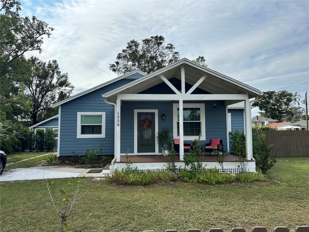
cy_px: 116
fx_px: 214
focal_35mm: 24
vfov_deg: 56.8
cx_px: 154
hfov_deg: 71.6
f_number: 1.78
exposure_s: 1/6211
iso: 80
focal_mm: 6.86
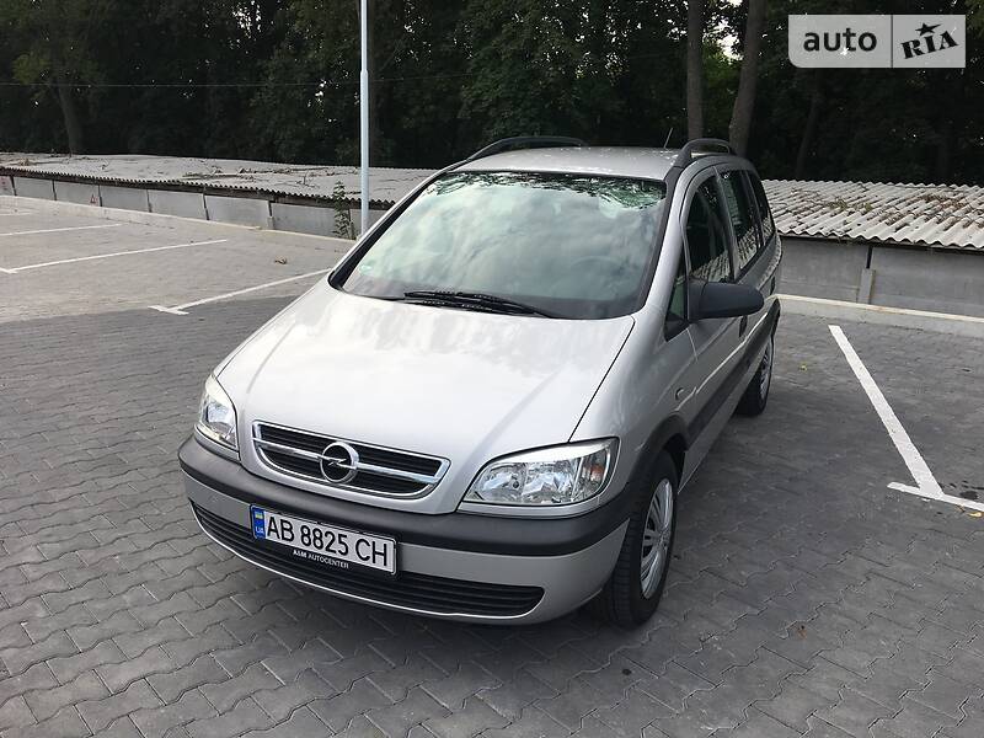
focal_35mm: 29
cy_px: 369
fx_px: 824
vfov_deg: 48.2
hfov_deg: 61.7
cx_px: 492
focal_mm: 4.2
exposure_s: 1/884
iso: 25
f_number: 2.2
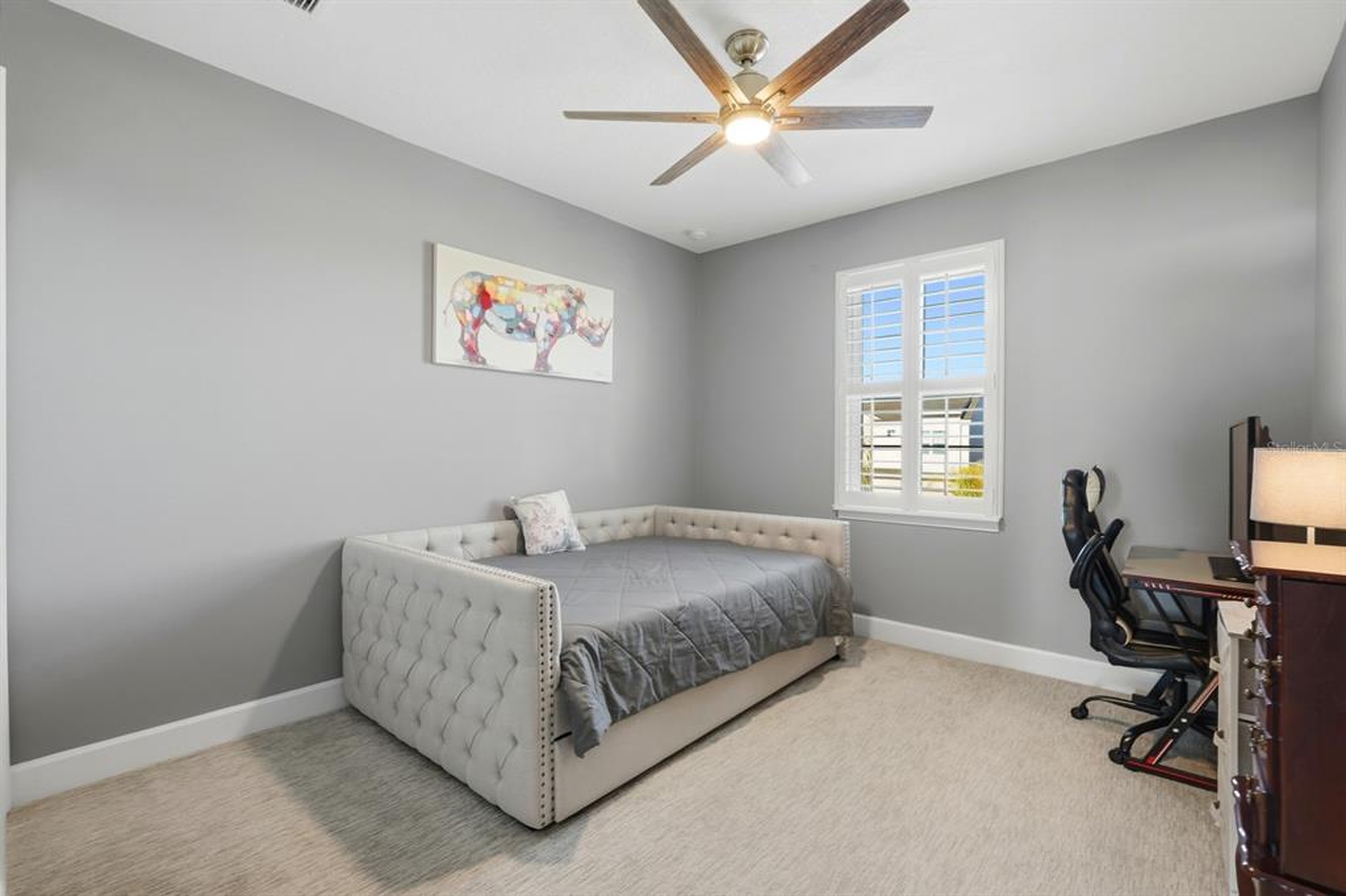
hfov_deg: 95.0
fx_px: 617
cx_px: 673
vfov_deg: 72.0
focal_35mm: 16
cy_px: 448
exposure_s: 1/1250
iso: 2500
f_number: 8
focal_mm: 16.5
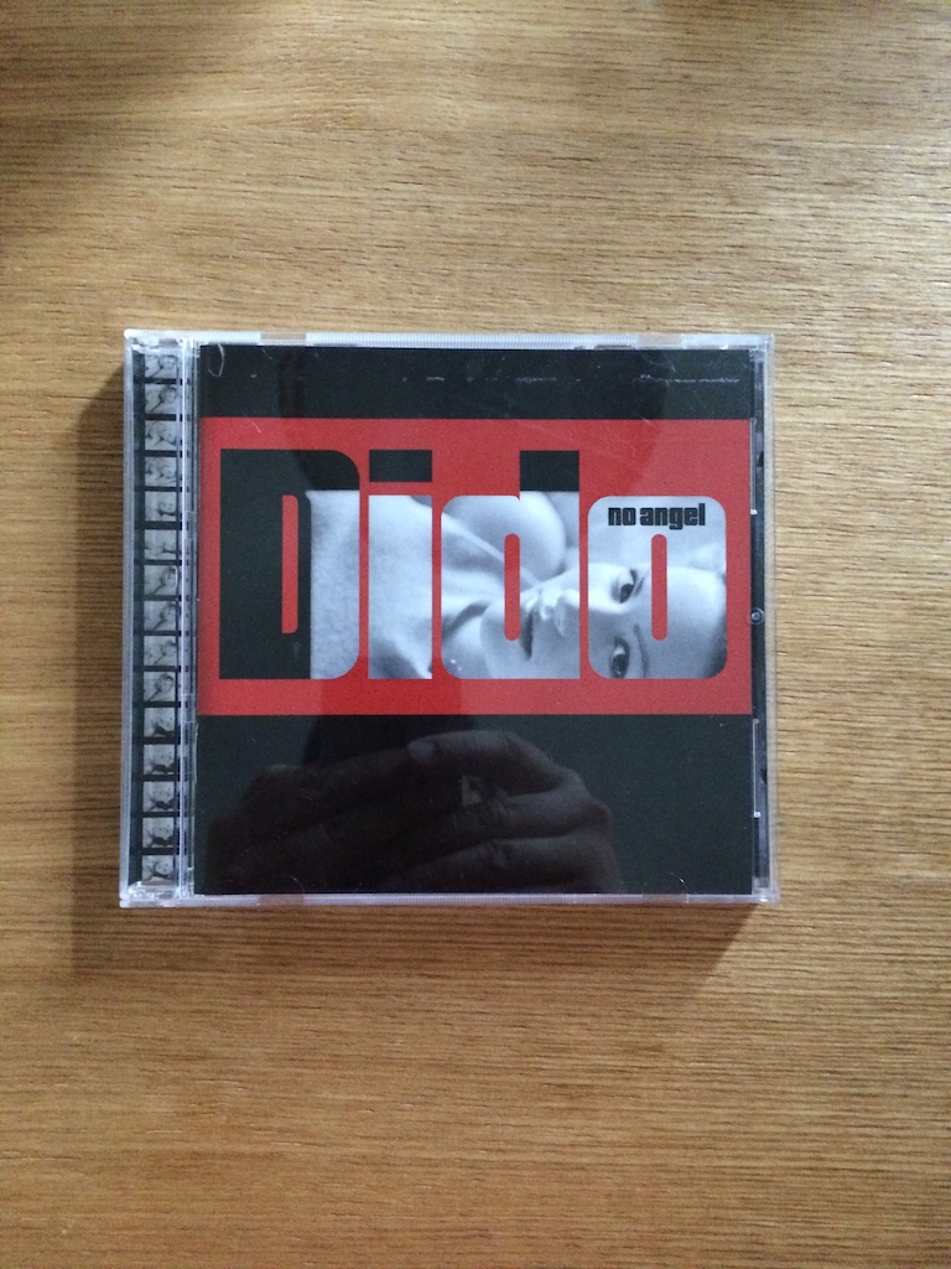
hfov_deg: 46.8
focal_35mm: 30
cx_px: 476
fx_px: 1099
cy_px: 634
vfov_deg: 60.0
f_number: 2.2
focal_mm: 4.12
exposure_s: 1/15
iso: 640
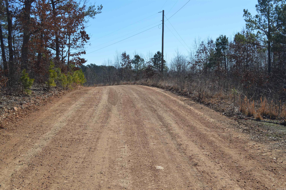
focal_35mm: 42
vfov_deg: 31.8
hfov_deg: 46.4
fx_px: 333
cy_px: 95
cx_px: 143
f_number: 8
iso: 100
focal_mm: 28
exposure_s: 1/250
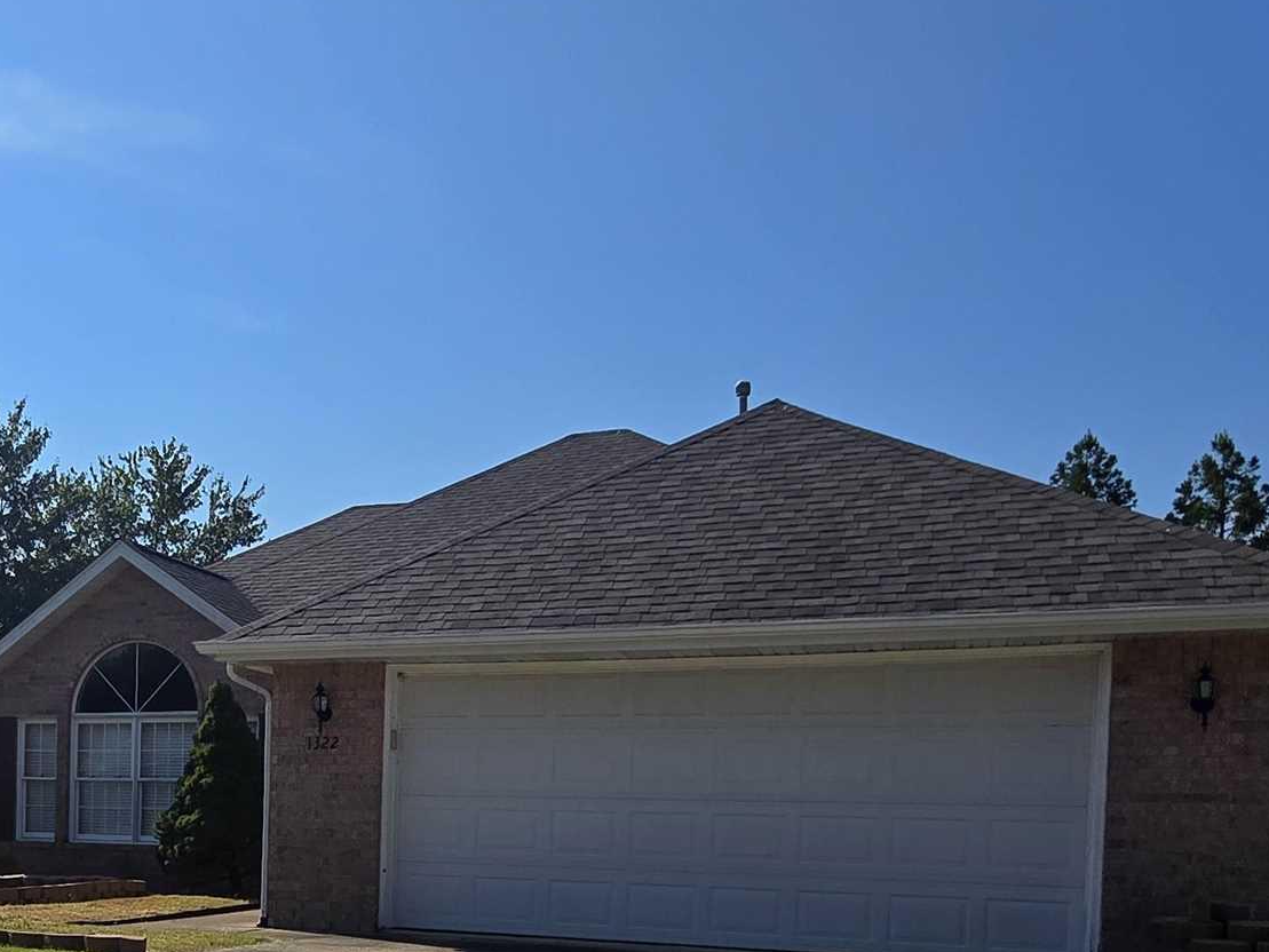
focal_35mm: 36
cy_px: 828
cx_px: 232
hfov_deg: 48.1
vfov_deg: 37.5
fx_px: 1320
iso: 50
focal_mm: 2.2
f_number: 2.2
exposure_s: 1/4743
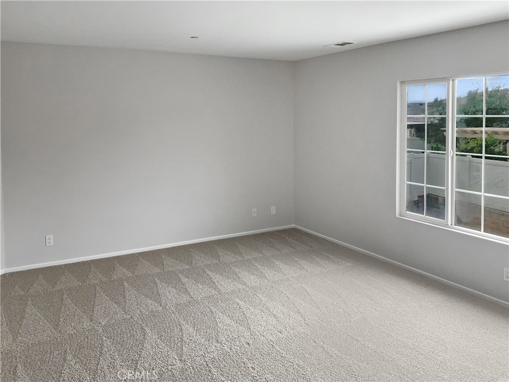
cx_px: 254
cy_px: 191
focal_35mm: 29
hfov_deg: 61.7
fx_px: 426
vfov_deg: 48.2
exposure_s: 1/120
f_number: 1.8
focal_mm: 3
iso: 25
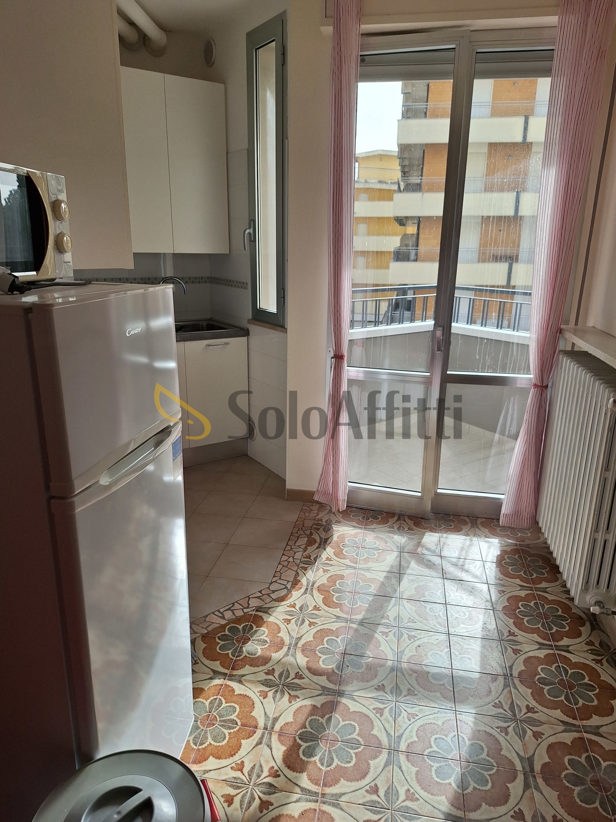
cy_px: 411
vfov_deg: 73.9
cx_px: 308
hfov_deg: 58.9
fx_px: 546
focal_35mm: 23
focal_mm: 5.54
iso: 40
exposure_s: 1/1028
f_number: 1.8
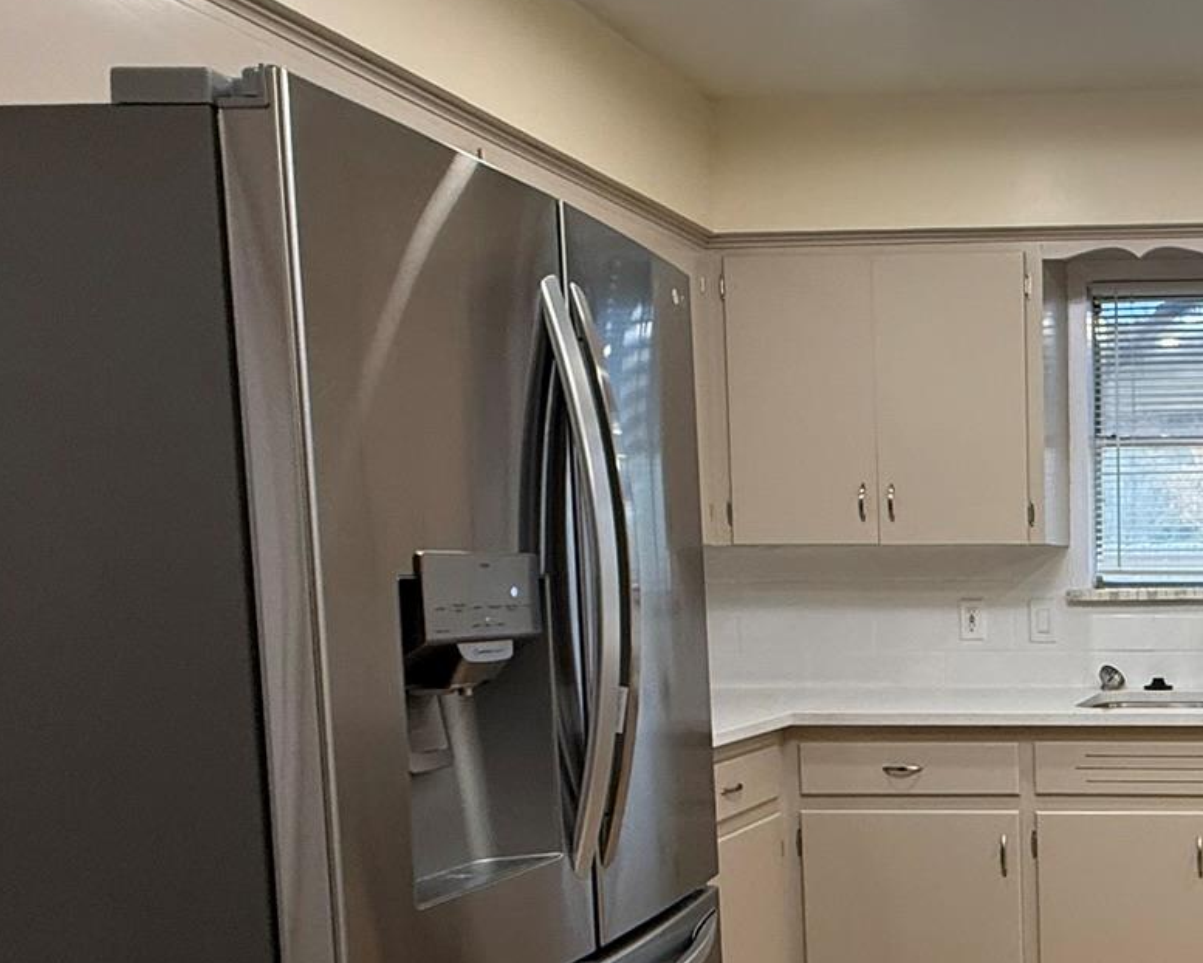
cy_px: 670
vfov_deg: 40.5
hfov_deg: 41.5
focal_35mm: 36
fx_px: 1282
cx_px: 1279
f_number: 2.2
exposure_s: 1/120
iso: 200
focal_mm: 2.22
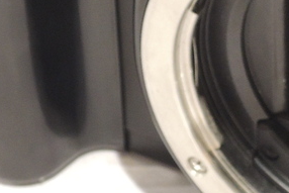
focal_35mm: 305
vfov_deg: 4.5
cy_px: -34
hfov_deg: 6.7
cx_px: 350
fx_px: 2450
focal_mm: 12.5
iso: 400
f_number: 4.5
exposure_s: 1/30
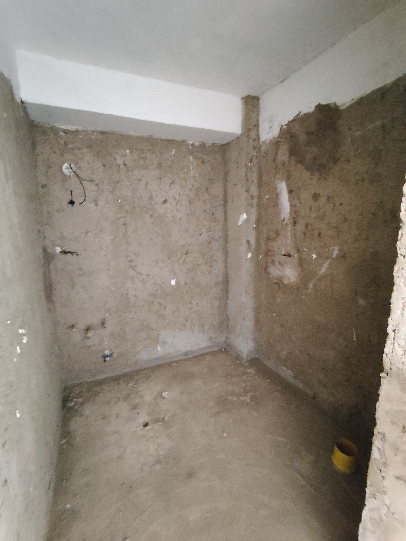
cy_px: 270
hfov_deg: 78.2
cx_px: 203
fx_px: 250
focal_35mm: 16
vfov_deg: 94.5
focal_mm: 1.65
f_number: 2.2
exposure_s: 1/14.3
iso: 2500
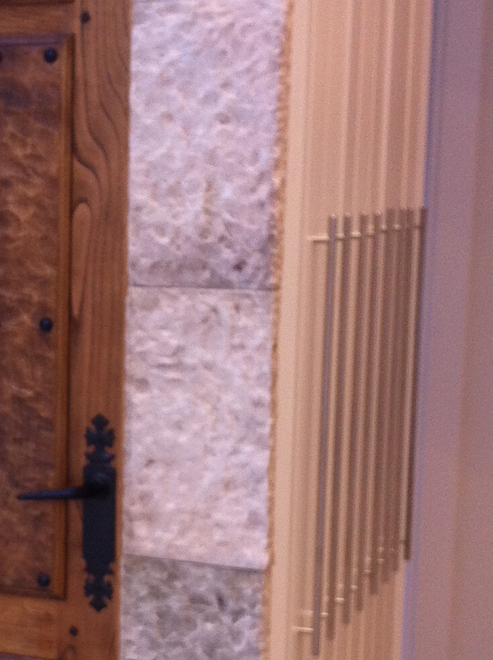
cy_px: 437
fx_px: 1751
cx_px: -67
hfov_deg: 15.5
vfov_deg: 21.3
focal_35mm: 92
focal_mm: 3.85
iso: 100
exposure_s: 1/50
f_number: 2.8
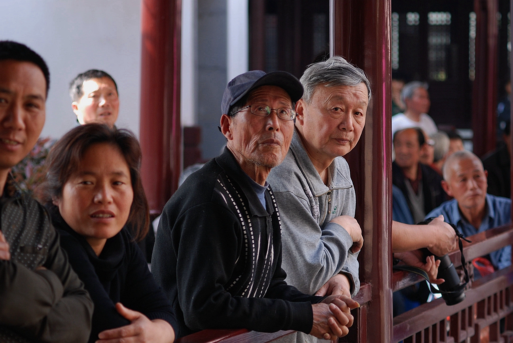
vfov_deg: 9.7
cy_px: 172
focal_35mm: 142
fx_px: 2033
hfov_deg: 14.4
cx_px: 256
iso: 200
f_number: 4
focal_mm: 95
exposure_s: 1/125
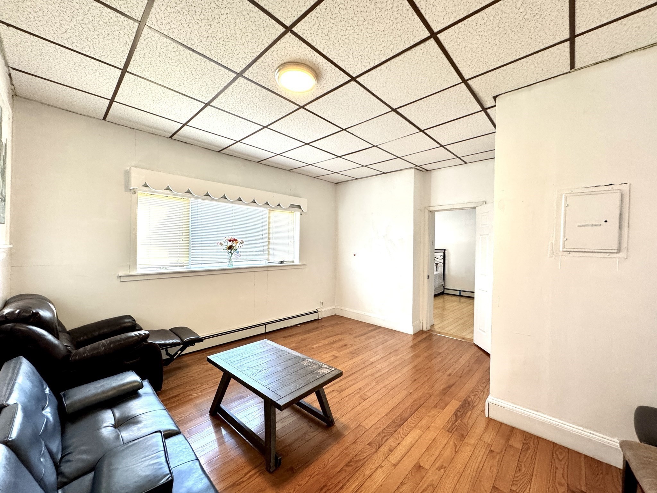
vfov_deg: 85.7
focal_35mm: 14
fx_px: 266
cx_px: 328
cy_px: 246
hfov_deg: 102.1
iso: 320
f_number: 2.2
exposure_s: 1/120
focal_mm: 2.22
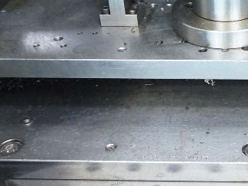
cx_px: 269
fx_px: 523
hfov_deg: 24.9
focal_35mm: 73
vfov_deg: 19.9
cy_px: 37
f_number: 3.5
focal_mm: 16
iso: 3200
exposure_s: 1/80
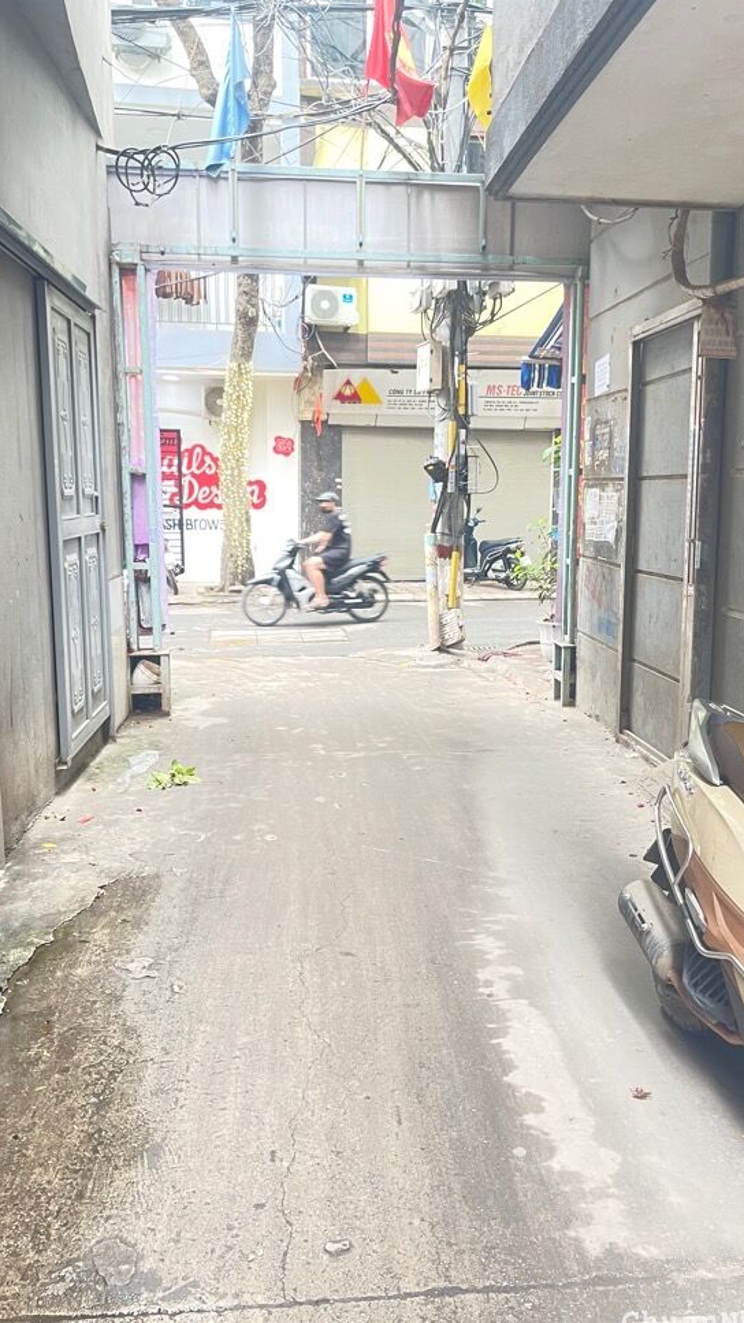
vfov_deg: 64.3
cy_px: 646
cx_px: 406
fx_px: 1052
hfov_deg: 38.9
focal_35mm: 30
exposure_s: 1/60
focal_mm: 5.1
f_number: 1.6
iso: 160
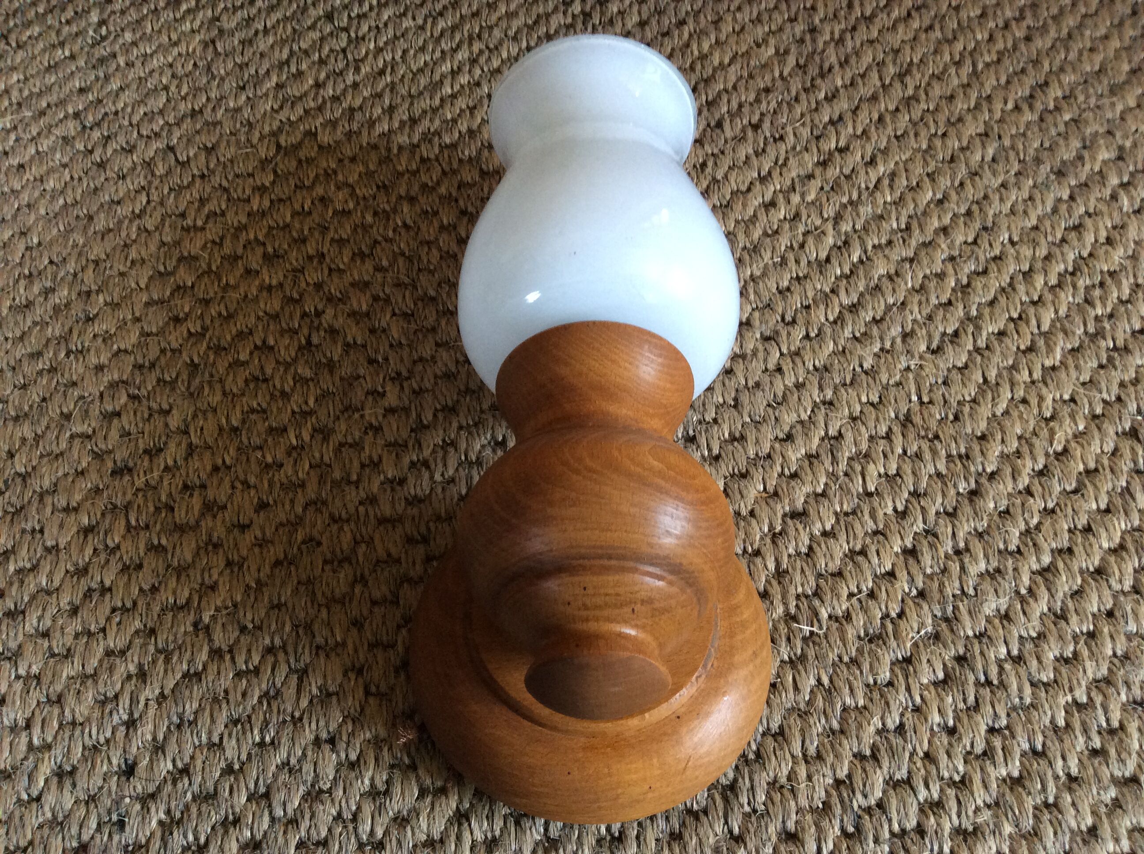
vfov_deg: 44.1
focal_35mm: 32
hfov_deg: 56.9
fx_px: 1056
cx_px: 572
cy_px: 427
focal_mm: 3.3
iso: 125
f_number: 2.4
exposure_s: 1/25
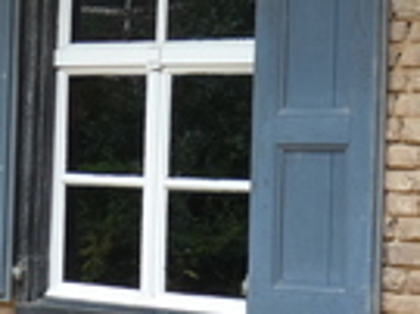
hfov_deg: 11.9
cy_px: 179
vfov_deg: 9.0
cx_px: -16
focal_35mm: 164
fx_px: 1988
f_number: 3.8
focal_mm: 8.6
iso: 80
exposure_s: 1/80
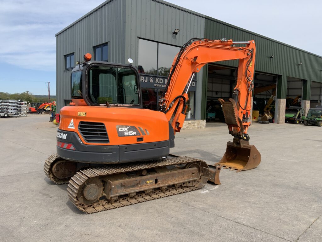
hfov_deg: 61.7
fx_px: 270
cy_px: 121
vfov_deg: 48.2
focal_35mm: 29
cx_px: 161
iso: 16
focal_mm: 3
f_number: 1.8
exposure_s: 1/1534
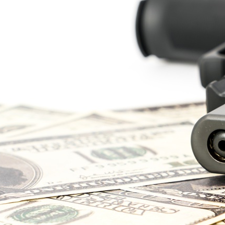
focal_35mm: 160
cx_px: 186
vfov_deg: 10.9
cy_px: 124
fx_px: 1177
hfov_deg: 10.9
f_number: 13
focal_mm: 70
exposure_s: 1/160
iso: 100
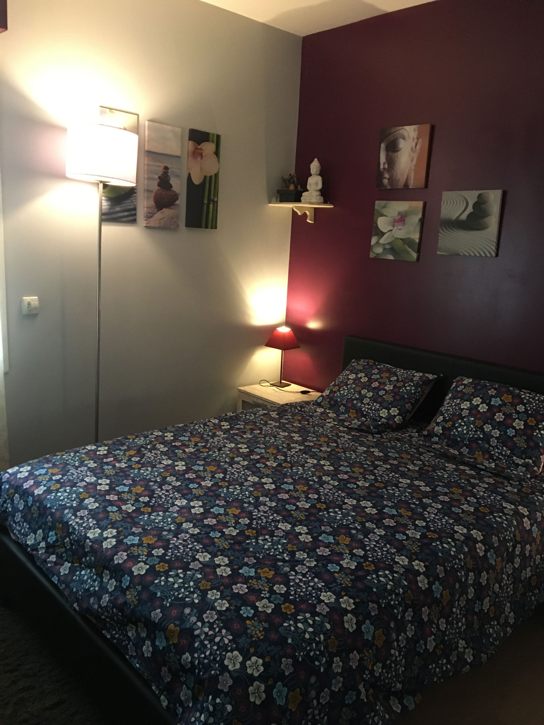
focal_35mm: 29
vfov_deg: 61.7
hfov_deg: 48.2
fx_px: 608
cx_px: 272
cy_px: 362
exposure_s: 1/25
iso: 200
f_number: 2.2
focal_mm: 4.15
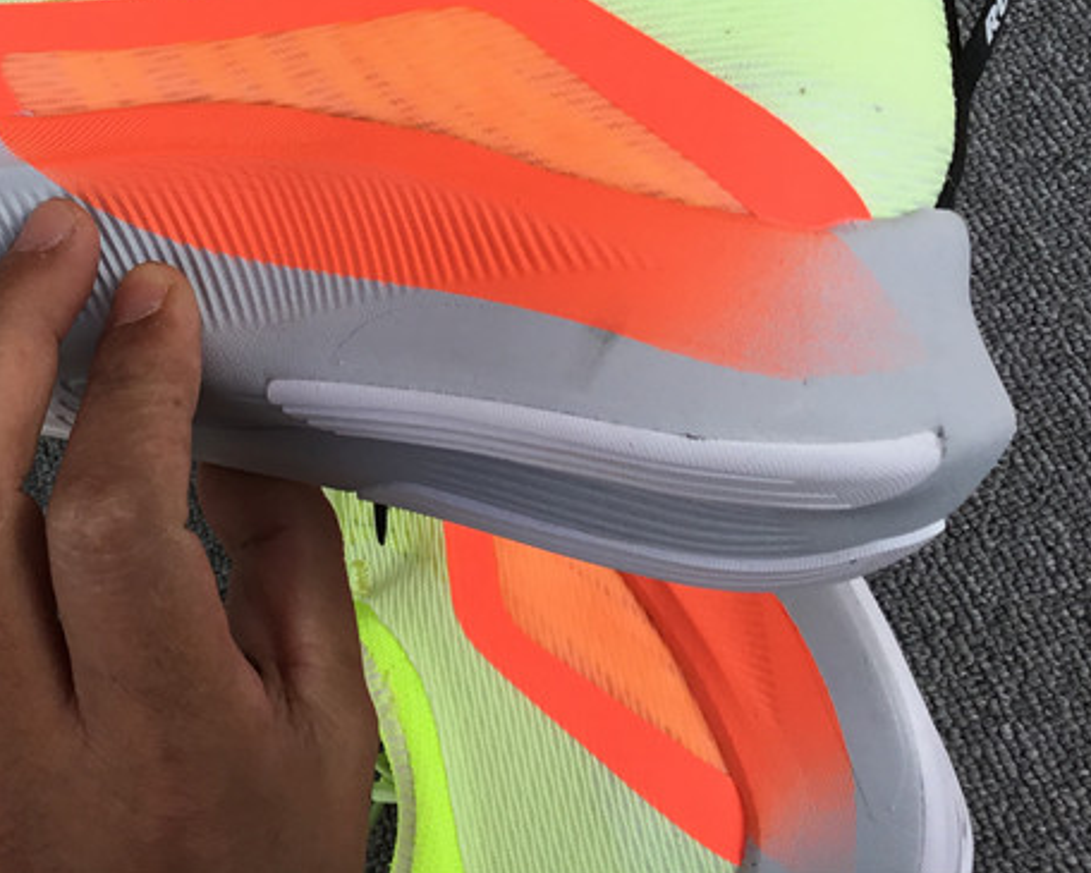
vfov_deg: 23.4
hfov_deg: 28.7
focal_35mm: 63
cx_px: 79
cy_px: 31
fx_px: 2035
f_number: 2.4
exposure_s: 1/708
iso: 25
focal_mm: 3.3
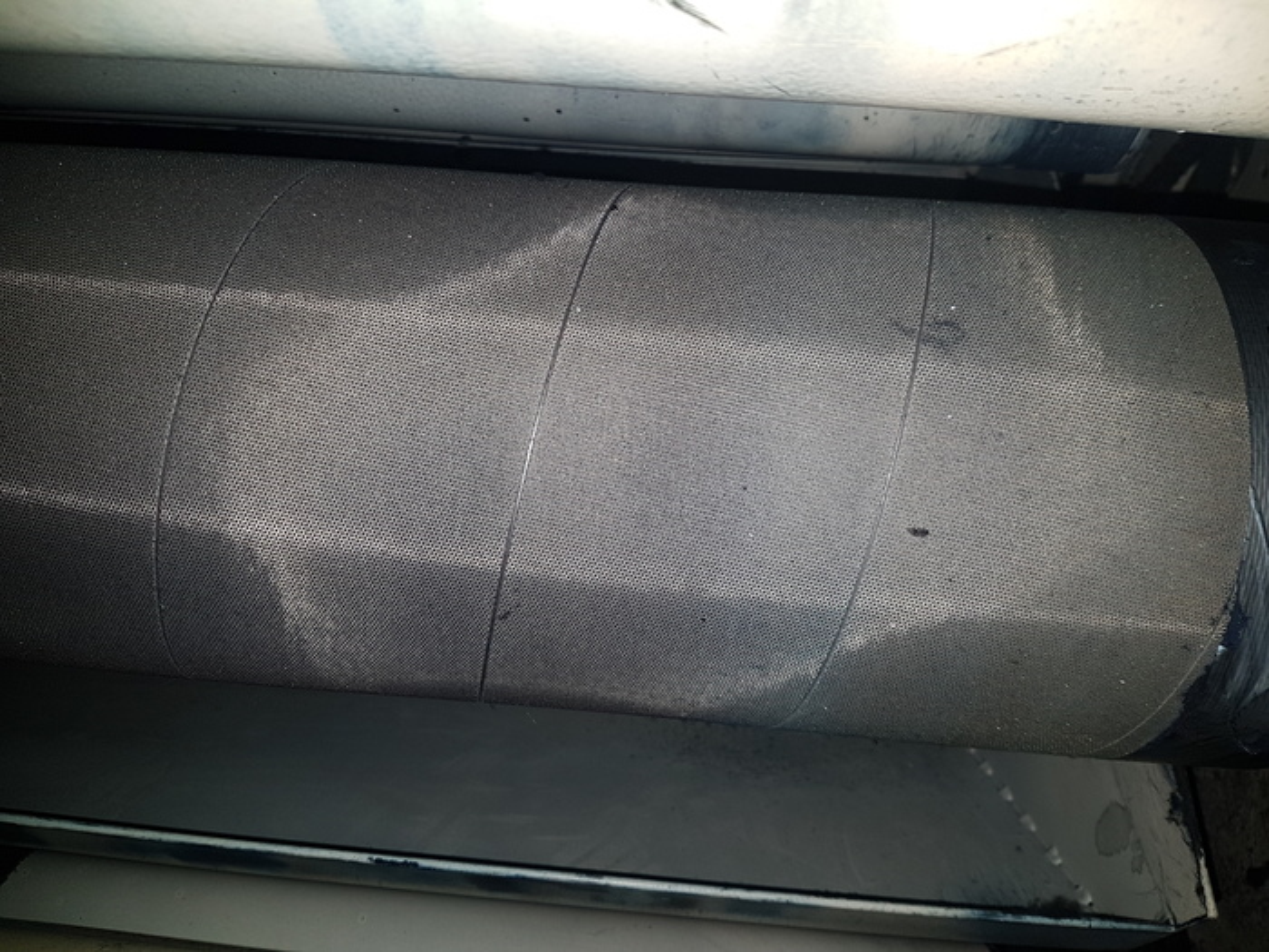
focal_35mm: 26
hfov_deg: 67.3
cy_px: 476
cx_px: 634
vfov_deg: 53.1
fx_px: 953
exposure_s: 1/62
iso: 40
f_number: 1.7
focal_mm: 4.2
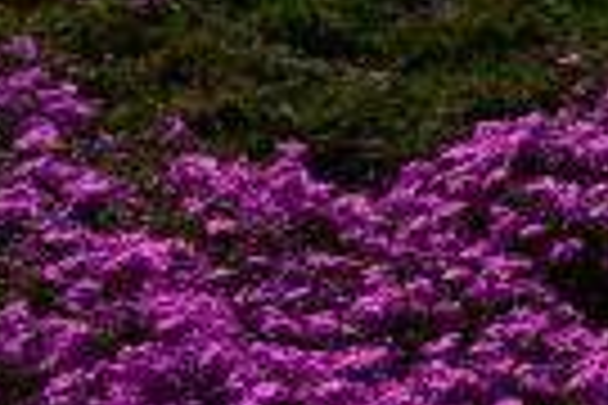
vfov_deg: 7.7
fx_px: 2905
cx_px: 1338
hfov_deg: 10.6
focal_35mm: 172
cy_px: -403
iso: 100
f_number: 22
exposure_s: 1/15
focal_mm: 29
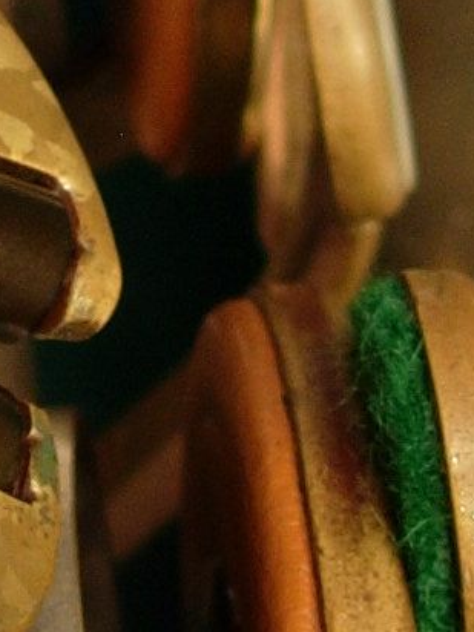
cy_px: 44
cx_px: -210
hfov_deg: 6.2
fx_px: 4364
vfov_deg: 8.3
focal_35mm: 239
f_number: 2.8
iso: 64
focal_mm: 7.8
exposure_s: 1/13.8
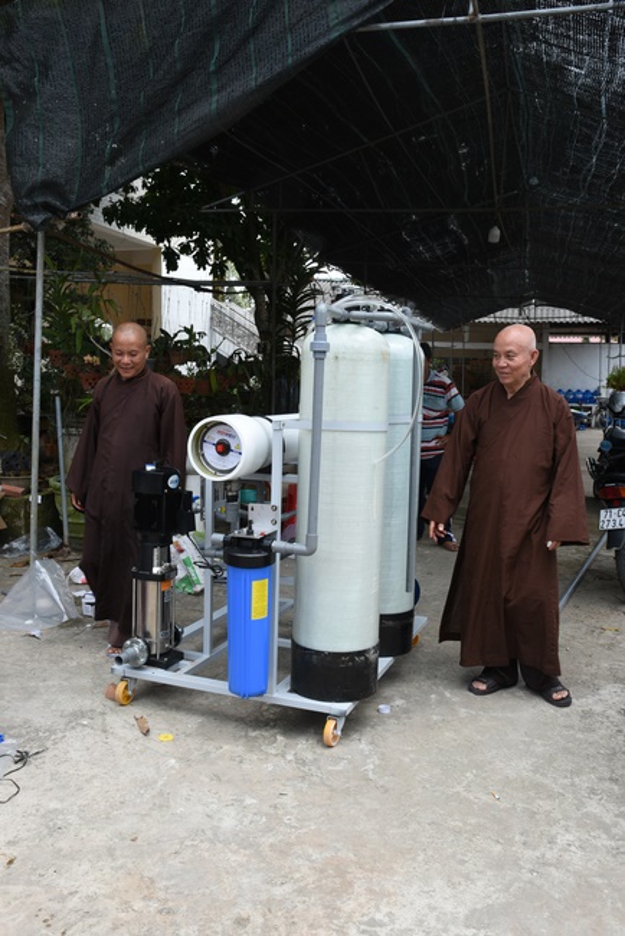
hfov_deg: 42.4
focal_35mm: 31
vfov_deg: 60.3
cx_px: 312
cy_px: 468
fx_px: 806
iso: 200
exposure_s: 1/100
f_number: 10
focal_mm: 31
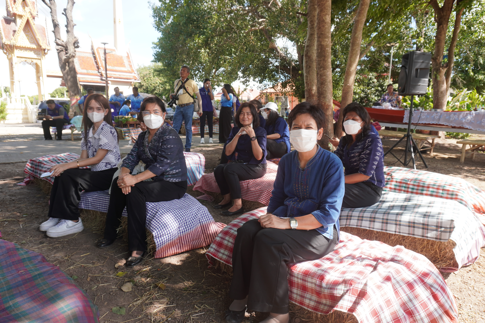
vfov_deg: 53.1
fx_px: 323
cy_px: 162
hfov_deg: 73.7
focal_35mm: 24
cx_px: 242
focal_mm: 16
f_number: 5.6
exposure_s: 1/100
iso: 100
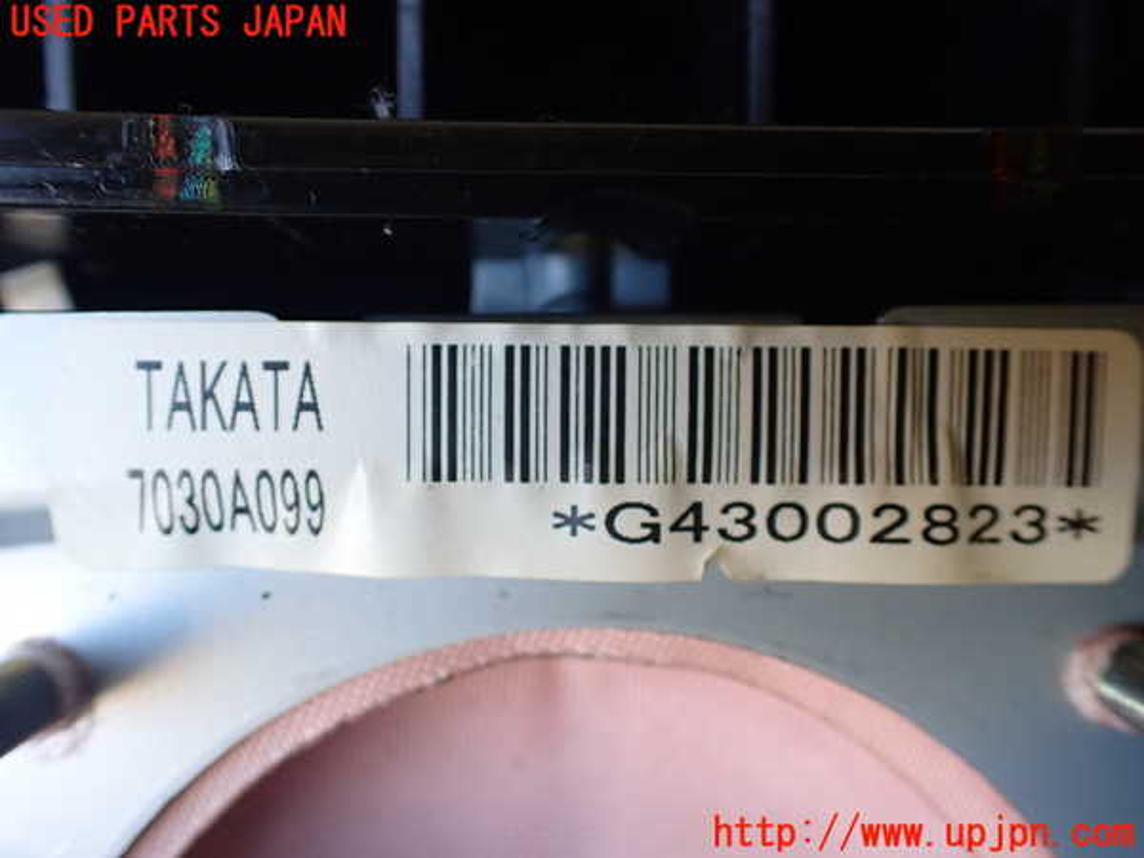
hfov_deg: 60.0
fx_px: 991
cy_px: 429
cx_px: 572
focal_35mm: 30
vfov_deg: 46.8
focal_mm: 5.4
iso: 400
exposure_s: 1/125
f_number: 2.3
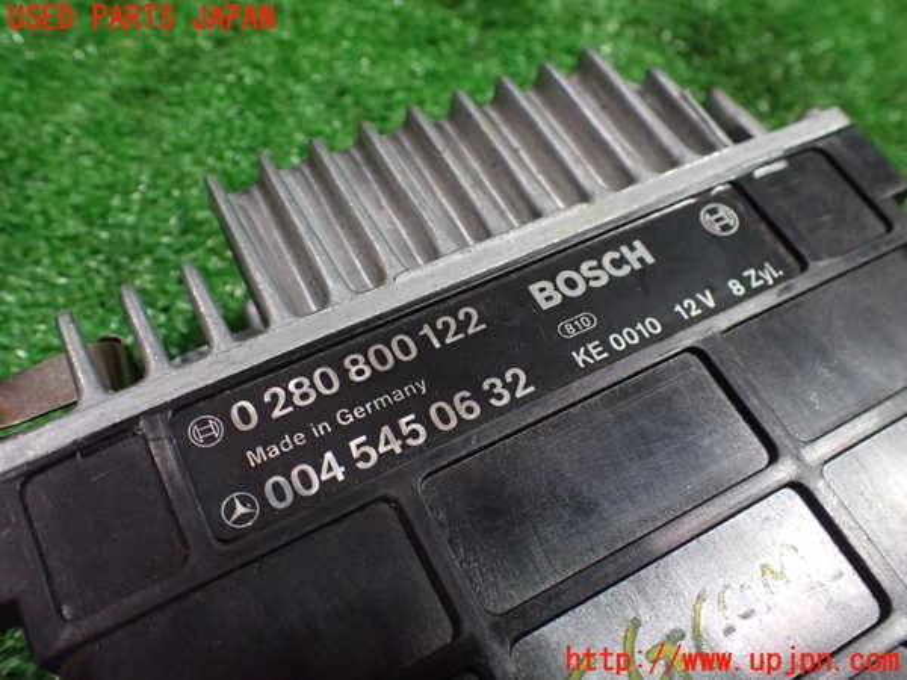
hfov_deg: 60.0
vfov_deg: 46.8
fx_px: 786
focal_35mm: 30
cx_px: 454
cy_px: 340
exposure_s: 1/125
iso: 800
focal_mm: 5.4
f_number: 2.3
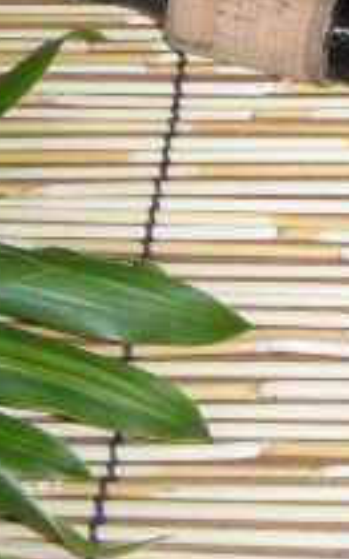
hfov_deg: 10.0
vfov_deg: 16.8
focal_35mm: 123
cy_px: 75
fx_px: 1874
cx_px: 639
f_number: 3.5
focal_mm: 6.7
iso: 100
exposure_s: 1/30
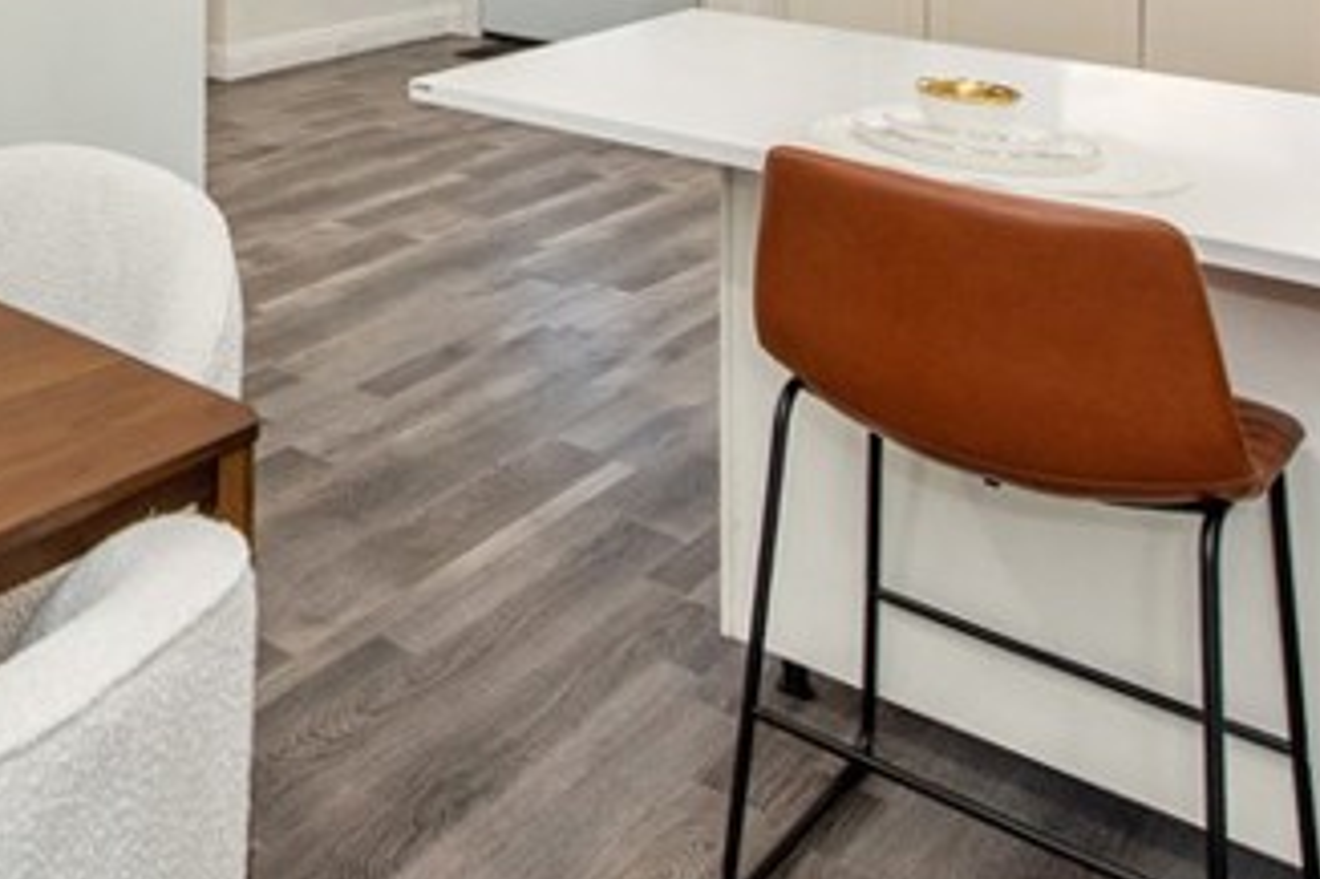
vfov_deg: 25.8
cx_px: -219
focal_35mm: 44
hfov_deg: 35.9
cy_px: -286
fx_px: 1612
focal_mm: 14
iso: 800
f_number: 5.6
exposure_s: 1/125
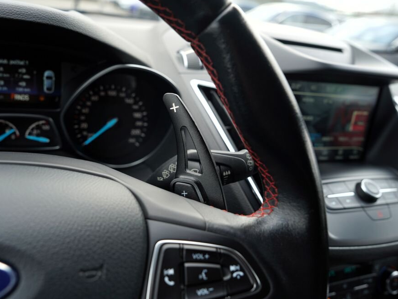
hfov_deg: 65.2
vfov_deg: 51.3
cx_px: 179
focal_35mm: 27
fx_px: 310
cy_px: 145
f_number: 5.6
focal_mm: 24
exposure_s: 1/100
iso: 100
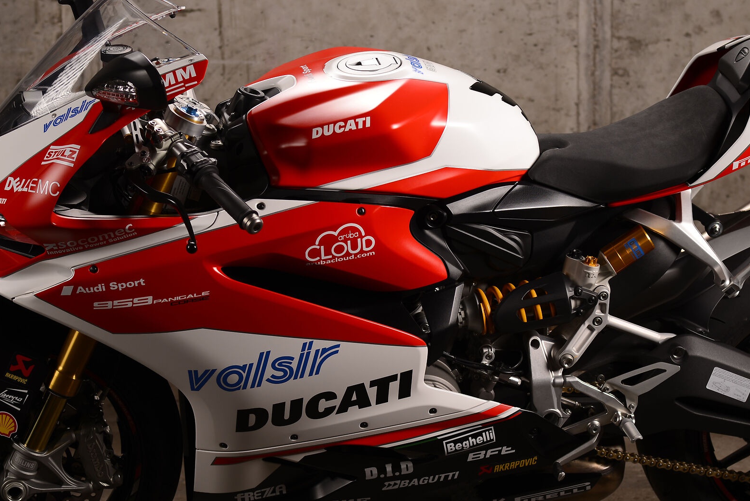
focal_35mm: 130
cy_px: 291
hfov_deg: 15.8
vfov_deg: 10.6
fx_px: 2709
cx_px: 400
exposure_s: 1/125
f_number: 5.6
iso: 100
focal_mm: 85
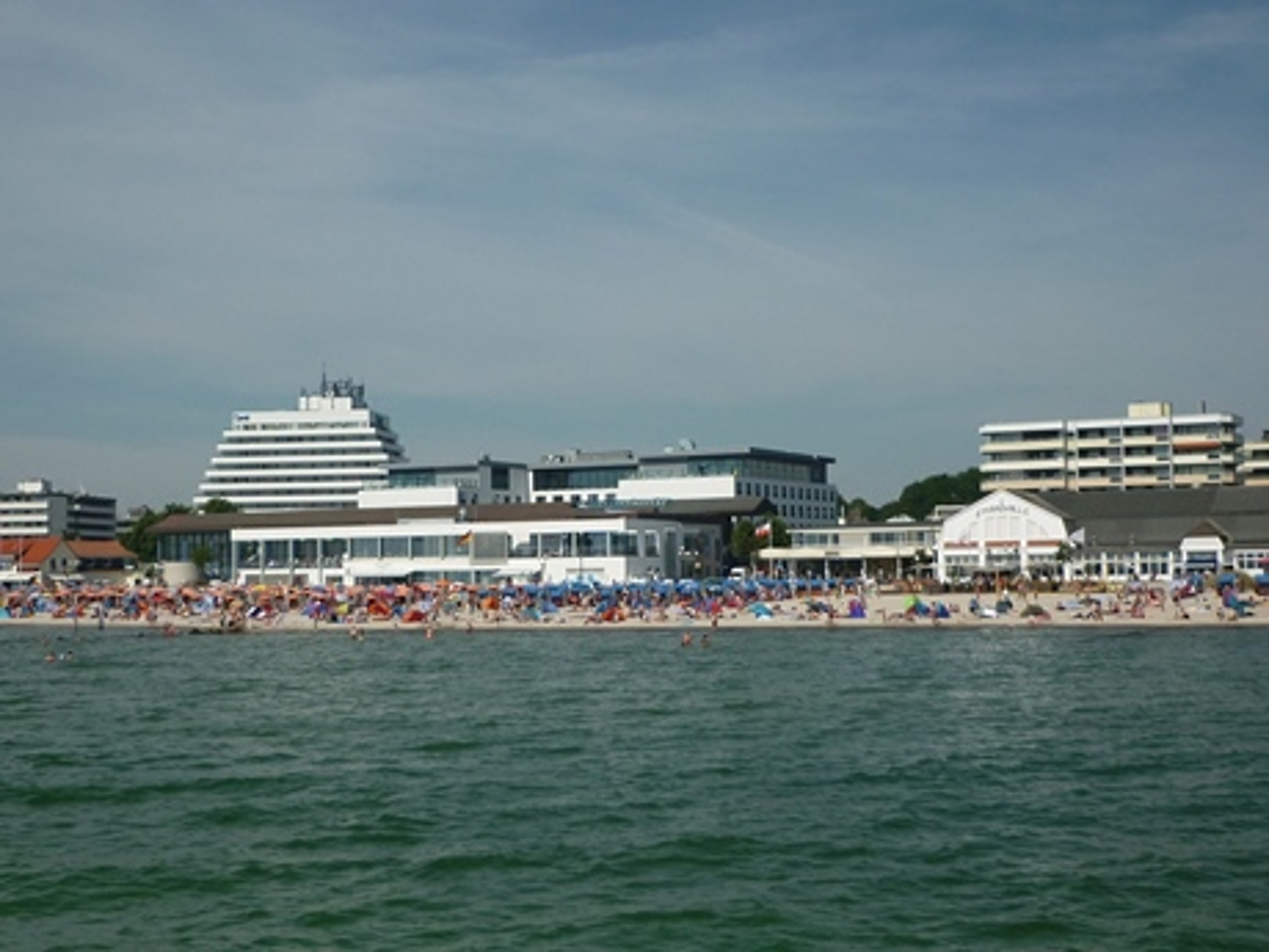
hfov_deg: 39.7
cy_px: 476
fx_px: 1760
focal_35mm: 48
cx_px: 634
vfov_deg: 30.3
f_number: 8
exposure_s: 1/500
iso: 80
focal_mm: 5.5
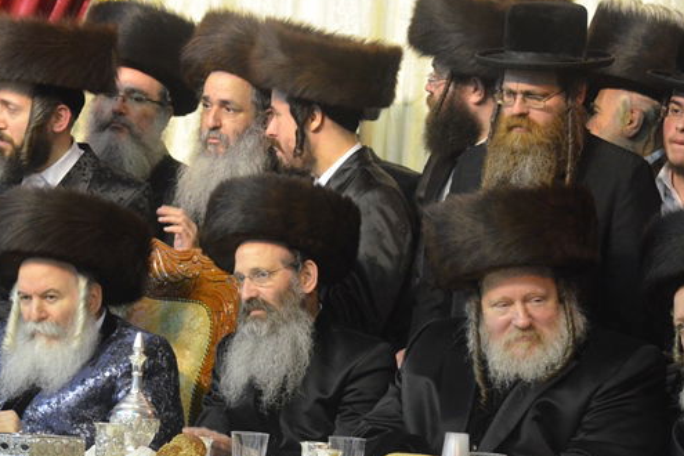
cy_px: 312
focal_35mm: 242
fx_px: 4598
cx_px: 178
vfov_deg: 5.7
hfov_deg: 8.5
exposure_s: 1/125
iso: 3200
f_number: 4.8
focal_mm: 100
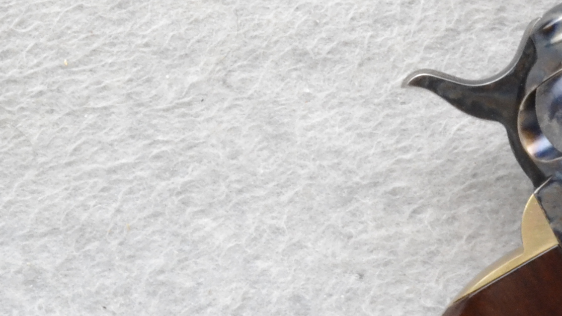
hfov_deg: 11.9
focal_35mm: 175
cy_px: 199
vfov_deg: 6.9
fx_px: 2608
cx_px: 791
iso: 3200
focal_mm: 36
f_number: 20
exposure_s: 1/60
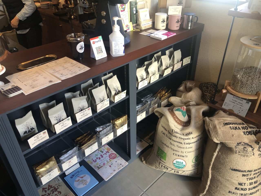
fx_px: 211
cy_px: 98
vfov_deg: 49.7
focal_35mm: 28
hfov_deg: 63.4
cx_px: 130
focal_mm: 4
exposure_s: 1/25
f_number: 1.8
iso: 32
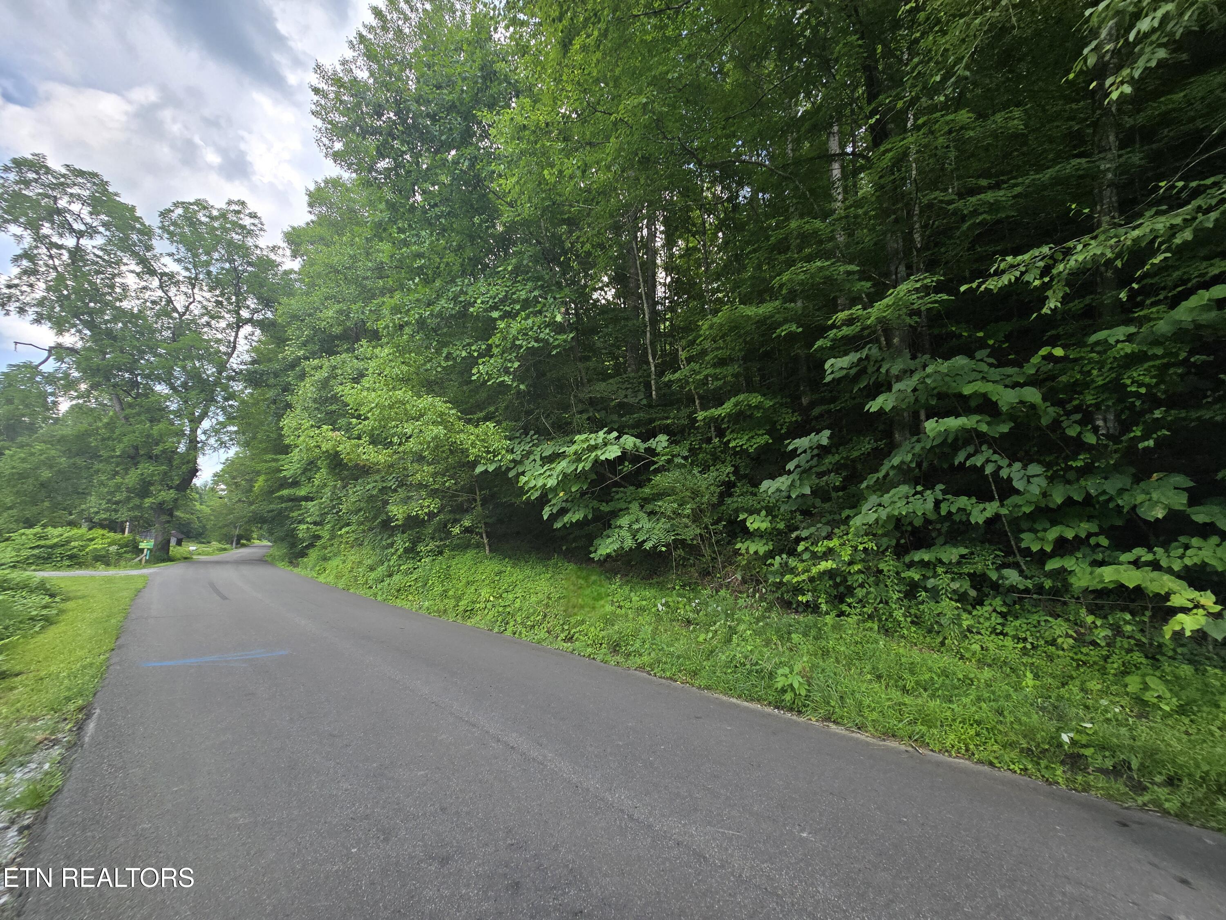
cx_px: 613
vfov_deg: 89.9
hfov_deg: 106.2
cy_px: 460
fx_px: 460
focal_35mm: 13
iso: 50
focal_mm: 2.2
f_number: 2.2
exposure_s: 1/476
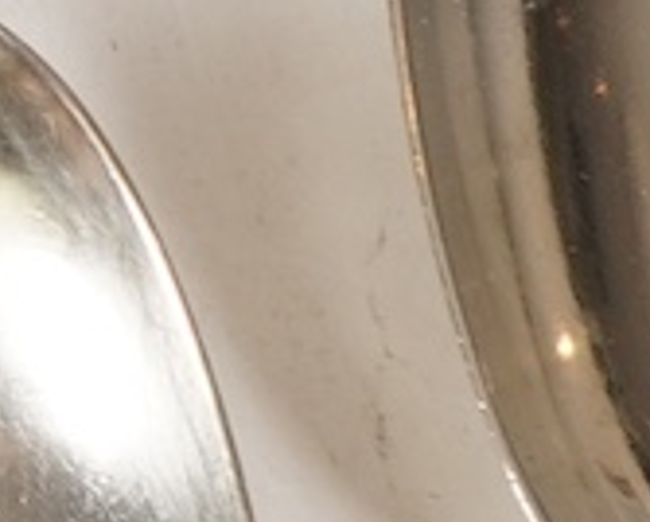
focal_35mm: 397
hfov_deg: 4.5
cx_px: -2020
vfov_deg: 3.8
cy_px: -1052
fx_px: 7646
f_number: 22
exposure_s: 1/125
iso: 400
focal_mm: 30
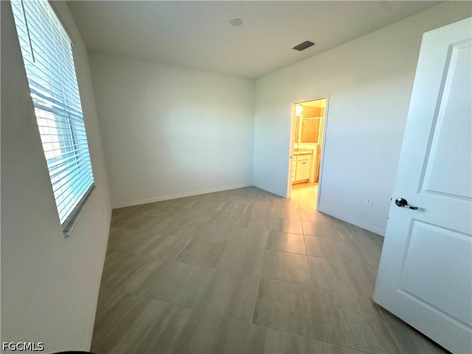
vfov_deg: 85.7
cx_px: 236
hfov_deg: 102.1
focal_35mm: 14
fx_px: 191
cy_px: 177
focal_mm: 2.22
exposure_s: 1/120
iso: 320
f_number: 2.2
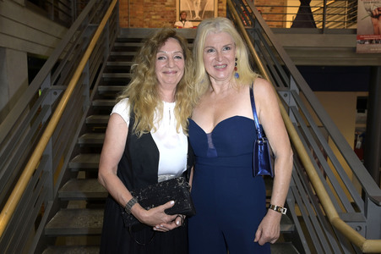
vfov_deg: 42.3
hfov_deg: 60.3
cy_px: 127
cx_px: 190
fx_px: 328
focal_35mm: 31
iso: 1600
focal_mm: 31
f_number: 5.6
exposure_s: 1/50
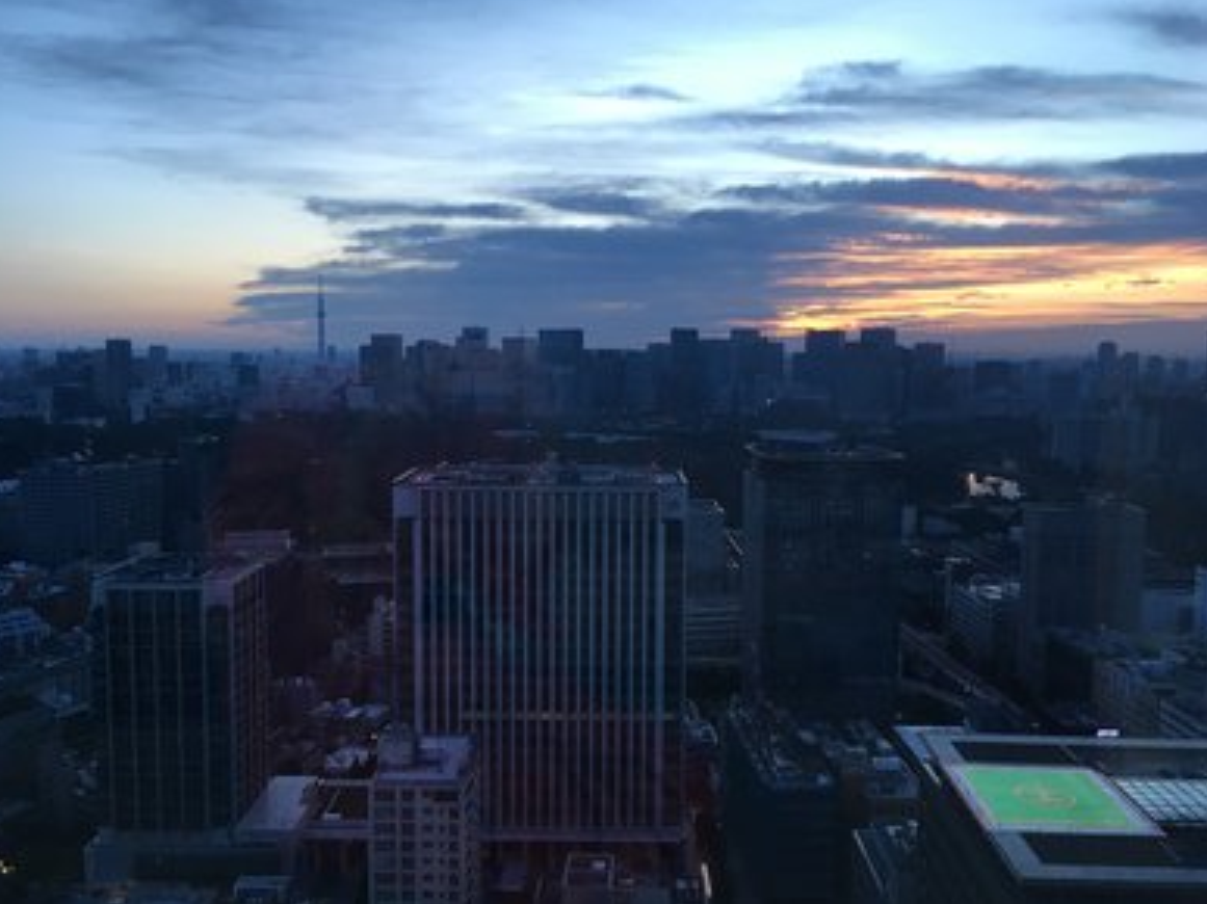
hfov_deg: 60.0
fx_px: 1046
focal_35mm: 30
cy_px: 443
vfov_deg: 46.8
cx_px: 602
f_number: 2.2
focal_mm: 4.15
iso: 32
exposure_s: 1/30
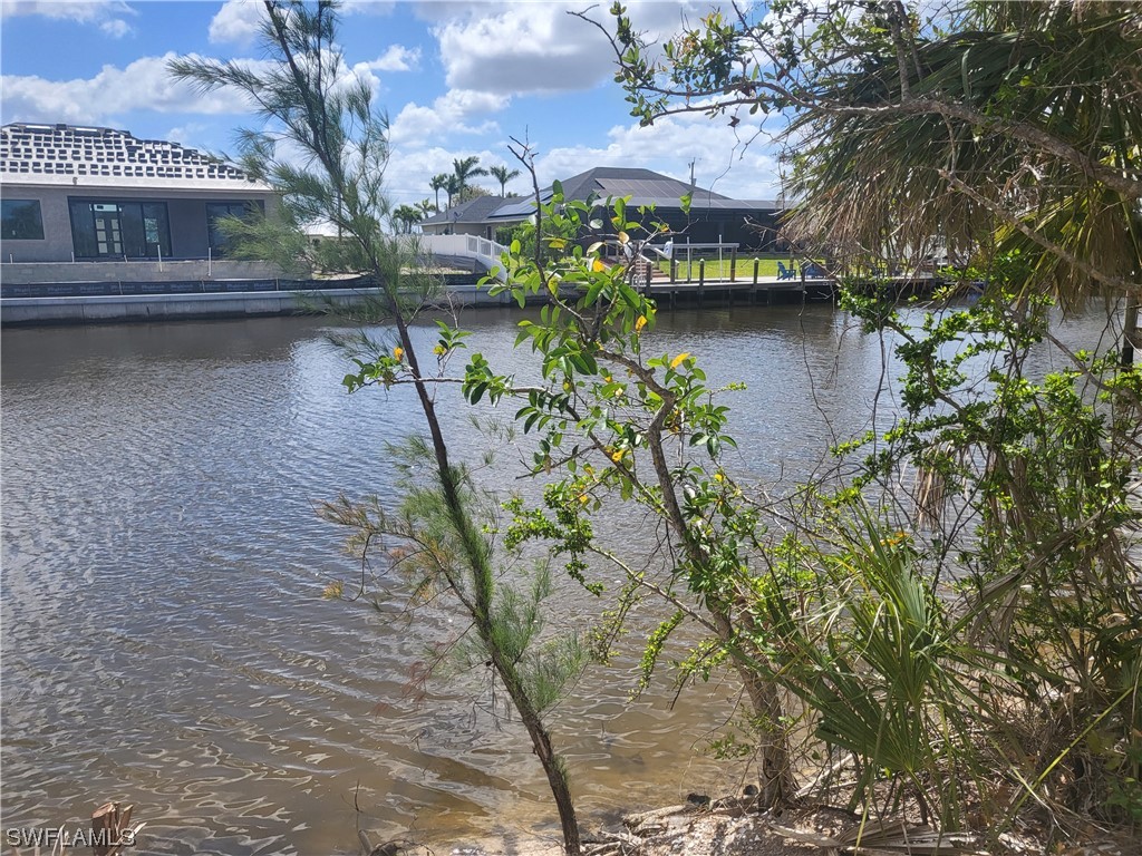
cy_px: 428
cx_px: 571
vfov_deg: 53.1
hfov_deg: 67.3
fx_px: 858
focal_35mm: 26
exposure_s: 1/2977
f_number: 1.8
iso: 50
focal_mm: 4.25
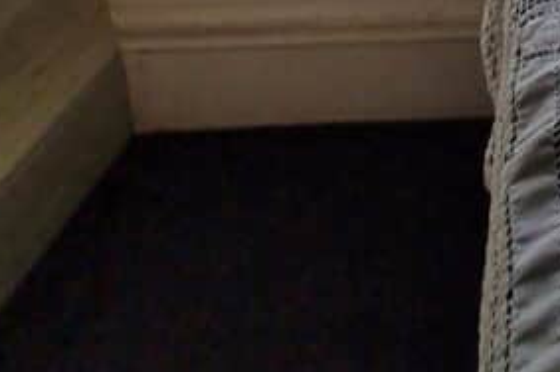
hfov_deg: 32.3
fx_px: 761
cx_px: 697
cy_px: -447
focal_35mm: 49
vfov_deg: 16.7
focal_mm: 1.7
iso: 50
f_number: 2.2
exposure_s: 1/1652
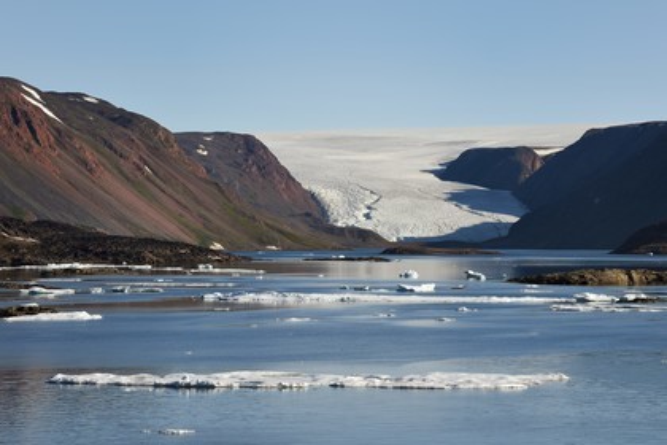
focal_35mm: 170
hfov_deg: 12.1
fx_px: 3149
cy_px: 222
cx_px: 334
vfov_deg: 8.1
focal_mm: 170
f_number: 16
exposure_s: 1/250
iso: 200
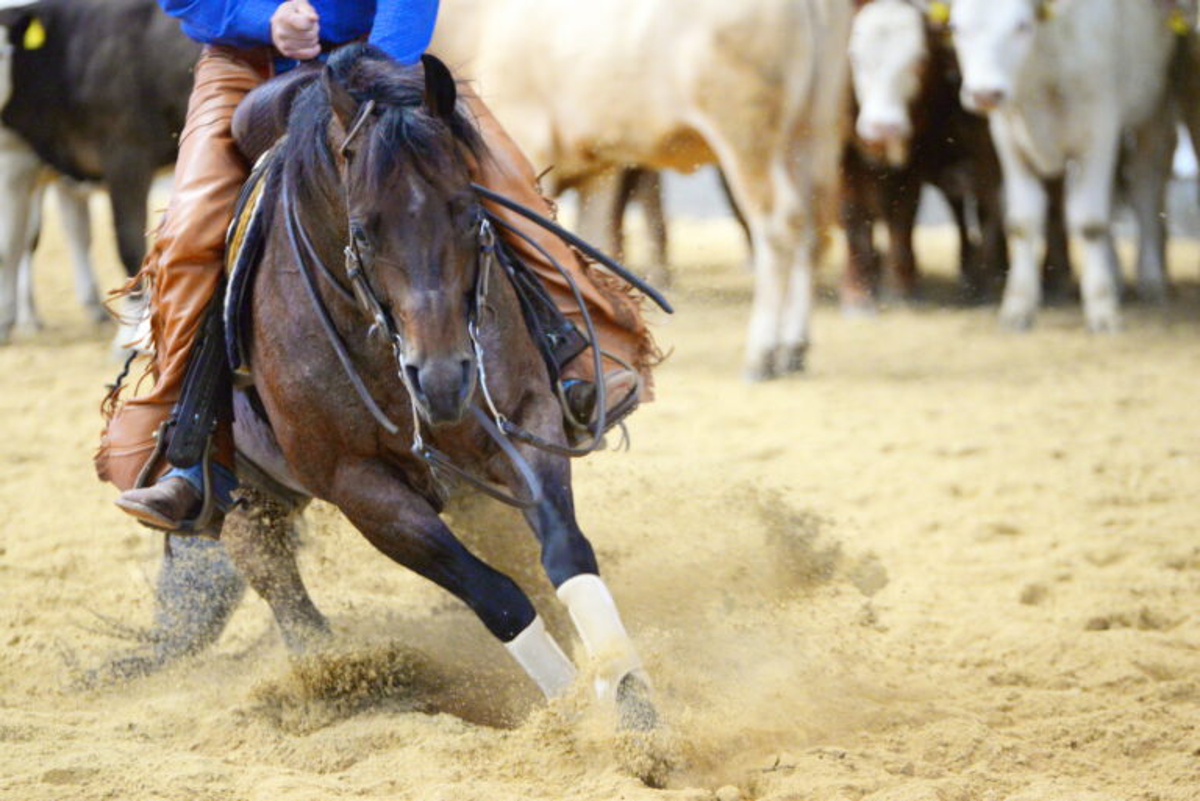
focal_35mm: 200
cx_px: 600
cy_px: 400
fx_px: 6670
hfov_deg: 10.3
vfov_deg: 6.9
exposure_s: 1/640
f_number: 2.8
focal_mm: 200
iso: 2000
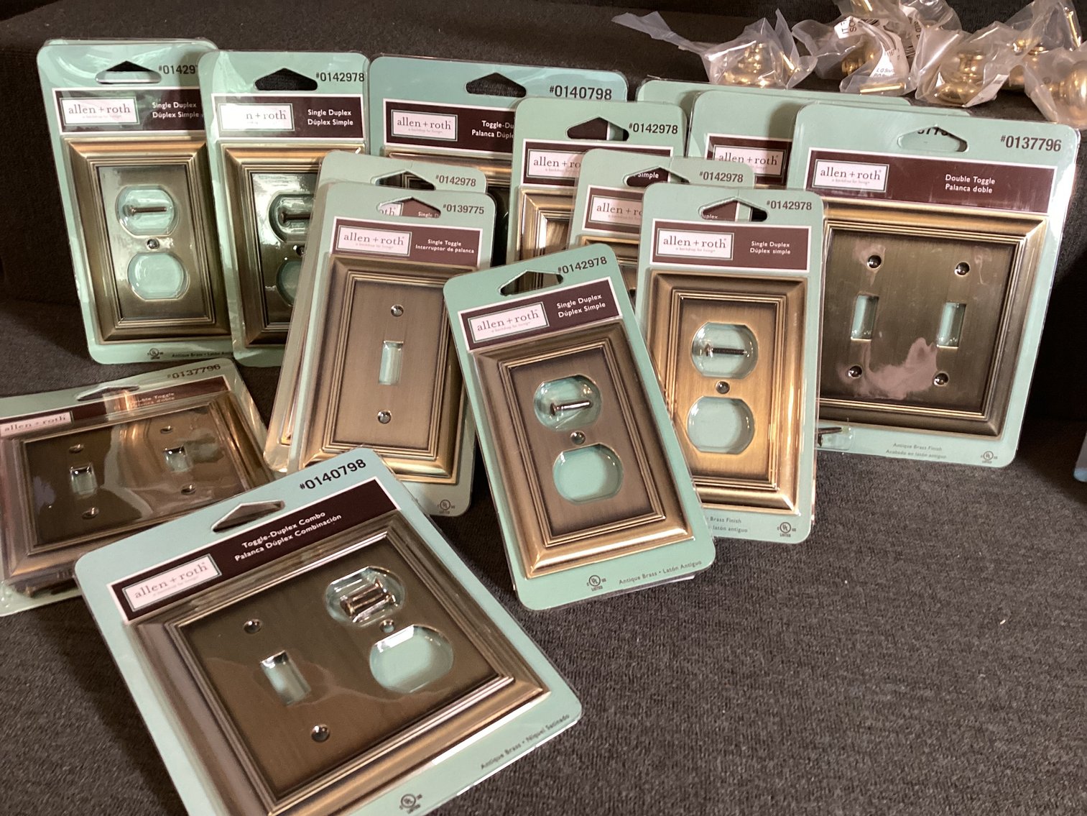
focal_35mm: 31
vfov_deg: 45.4
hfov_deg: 58.3
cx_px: 544
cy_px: 408
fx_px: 974
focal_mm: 3.3
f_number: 2.4
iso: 200
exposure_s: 1/60
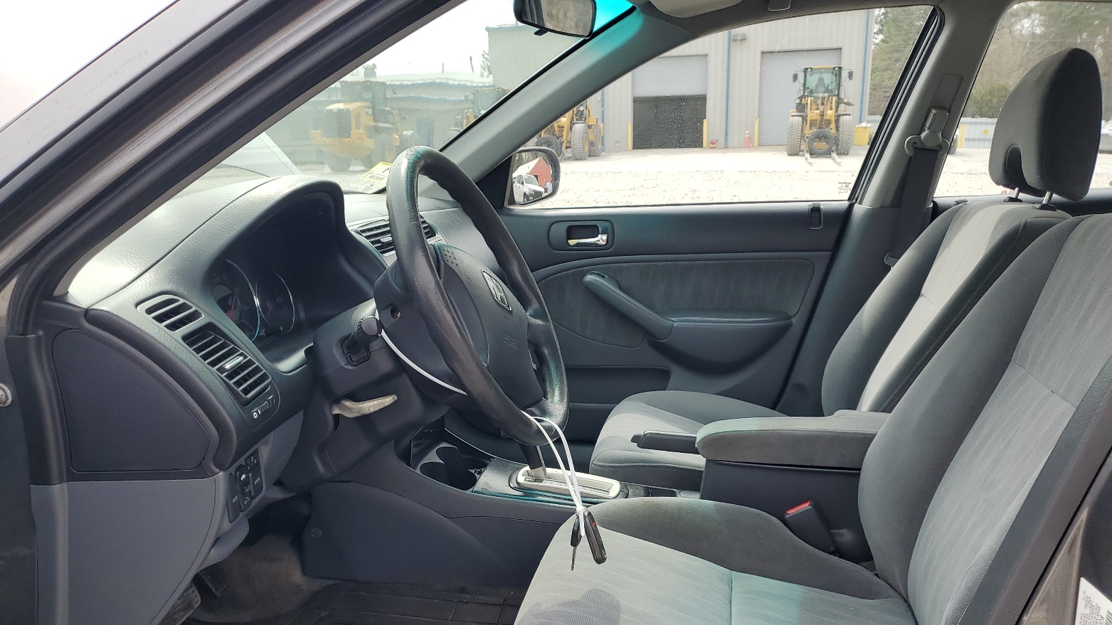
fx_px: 855
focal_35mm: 29
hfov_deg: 66.1
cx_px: 566
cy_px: 426
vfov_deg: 39.6
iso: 50
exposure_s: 1/1000
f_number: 1.5
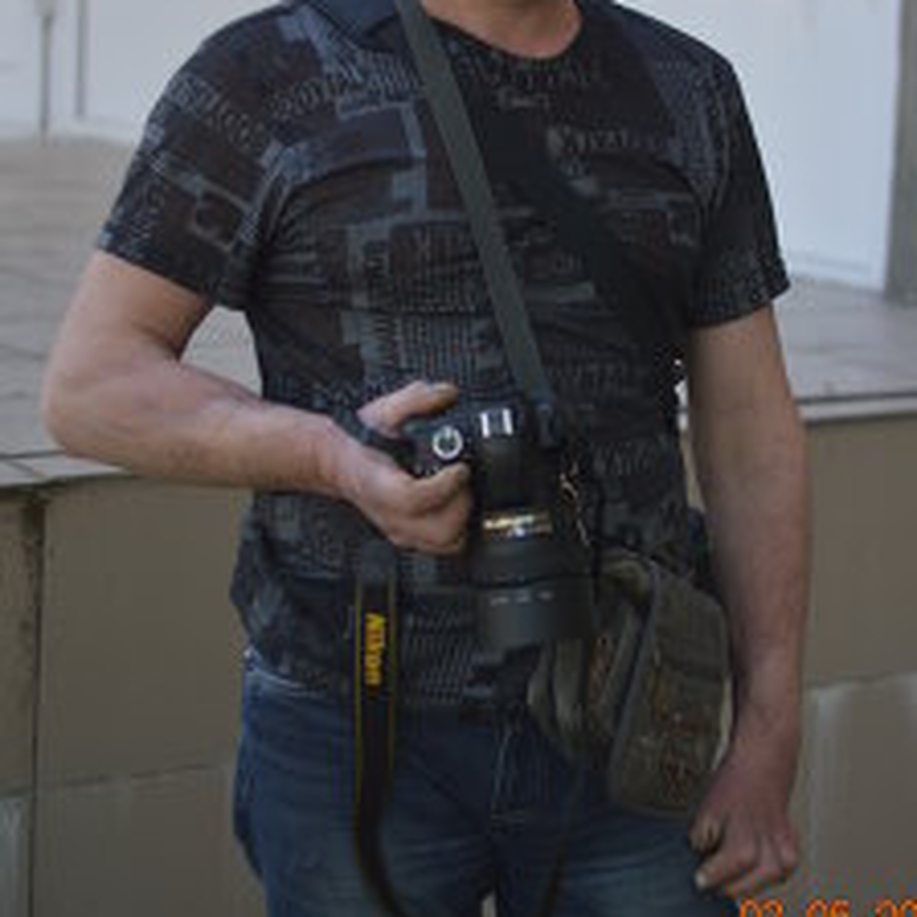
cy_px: 291
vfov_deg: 24.2
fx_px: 2128
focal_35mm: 71
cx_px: 497
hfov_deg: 24.3
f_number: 2
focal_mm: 32
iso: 100
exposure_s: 1/640
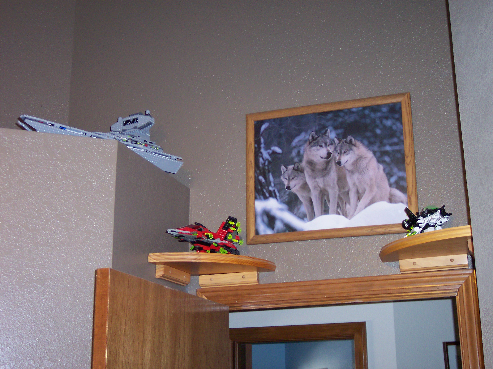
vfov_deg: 28.5
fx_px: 726
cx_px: 246
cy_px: 184
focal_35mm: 51
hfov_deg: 37.5
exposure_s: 1/30
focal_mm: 10.7
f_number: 3.4
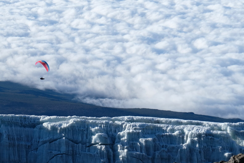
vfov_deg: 7.7
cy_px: 103
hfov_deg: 11.5
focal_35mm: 179
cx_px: 106
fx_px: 1213
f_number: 5.3
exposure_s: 1/640
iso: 200
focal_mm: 78.7
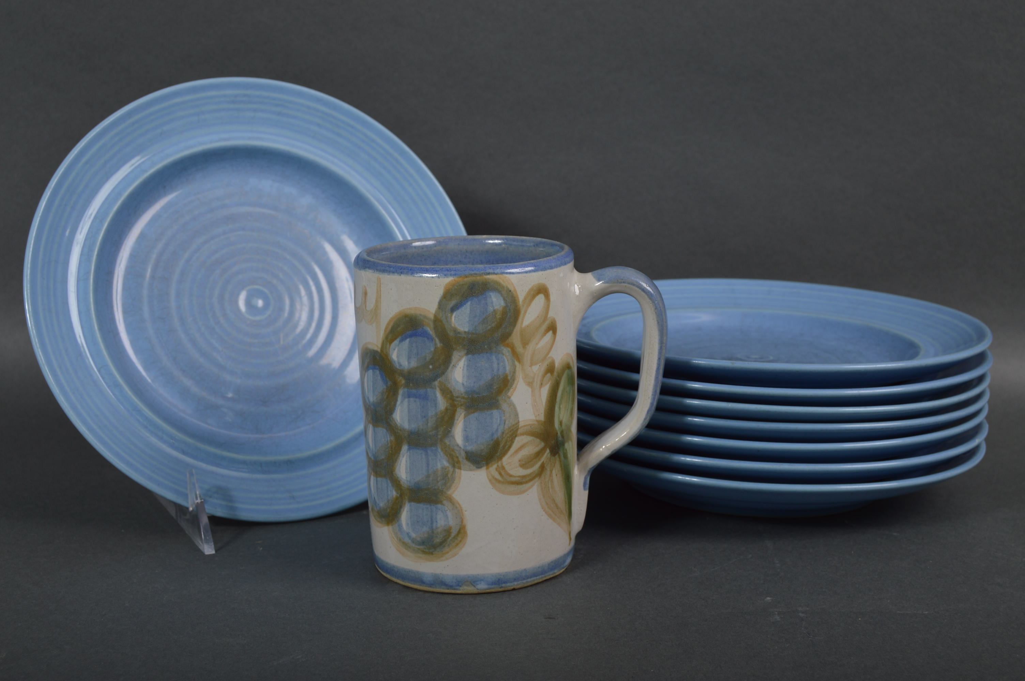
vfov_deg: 23.7
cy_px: 340
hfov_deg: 35.1
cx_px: 512
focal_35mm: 57
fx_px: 1621
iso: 100
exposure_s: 1/160
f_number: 9
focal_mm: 38
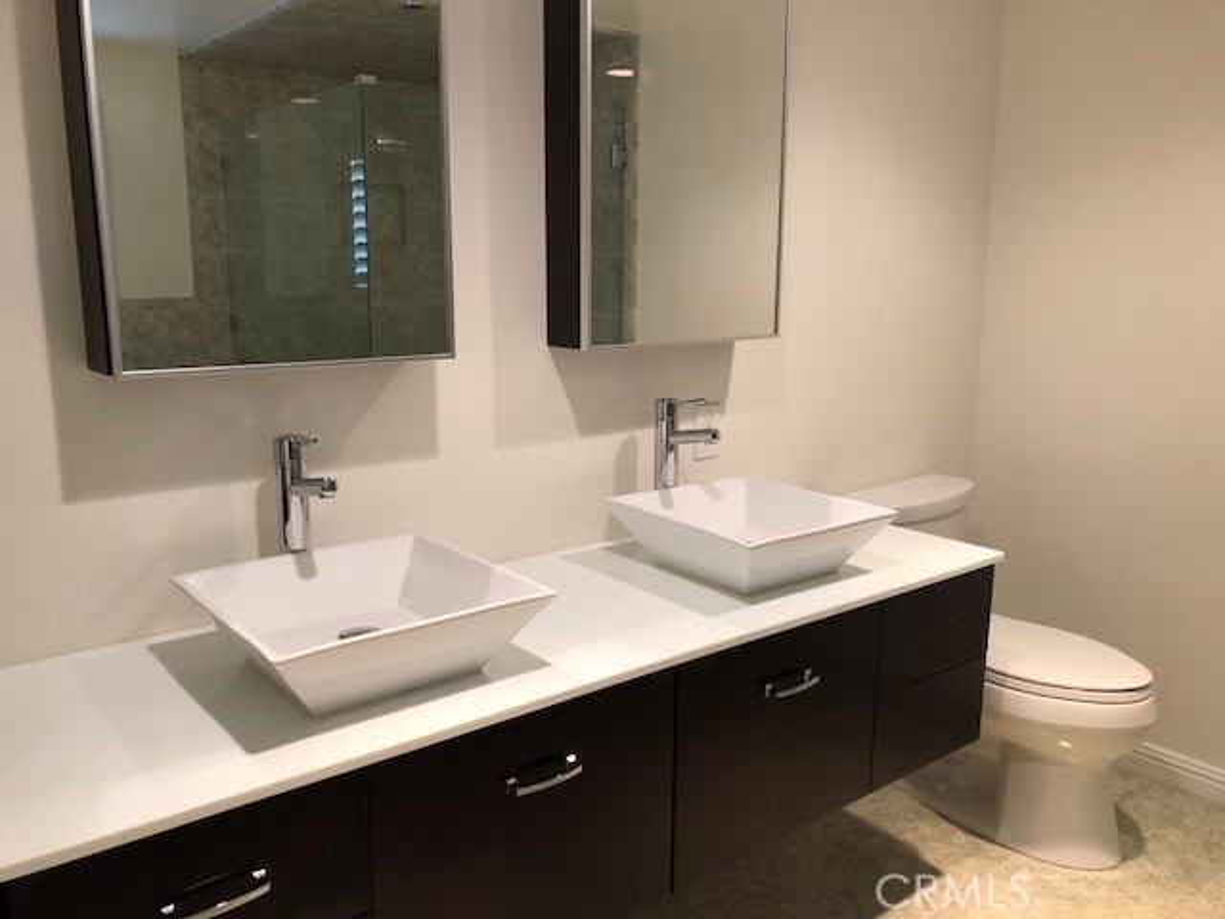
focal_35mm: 28
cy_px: 460
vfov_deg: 49.7
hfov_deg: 63.4
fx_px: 991
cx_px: 612
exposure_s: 1/17
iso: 40
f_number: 1.8
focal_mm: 3.99
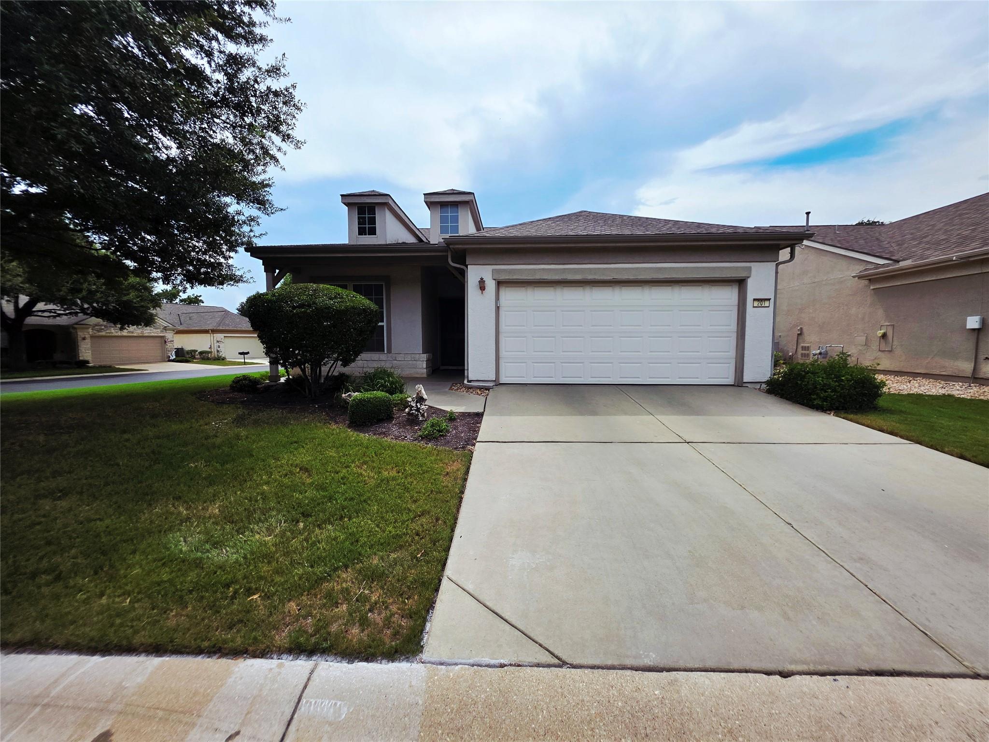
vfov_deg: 89.9
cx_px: 494
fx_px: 371
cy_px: 371
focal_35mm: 13
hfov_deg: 106.2
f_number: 1.9
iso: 40
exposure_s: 1/3333
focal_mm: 2.2
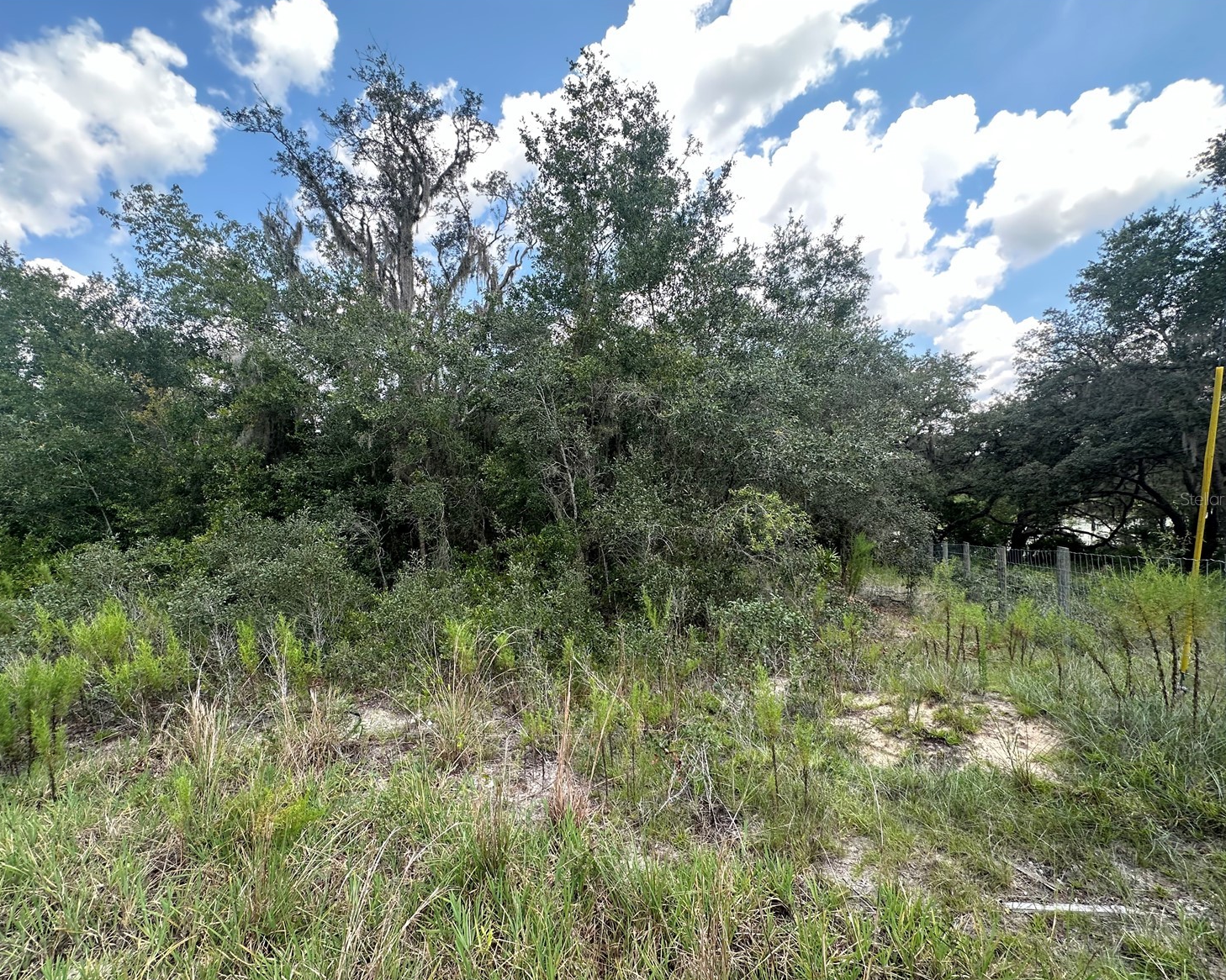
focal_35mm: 15
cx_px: 587
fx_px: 544
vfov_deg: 84.0
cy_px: 498
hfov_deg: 96.7
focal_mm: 2.22
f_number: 2.2
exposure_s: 1/270
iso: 40
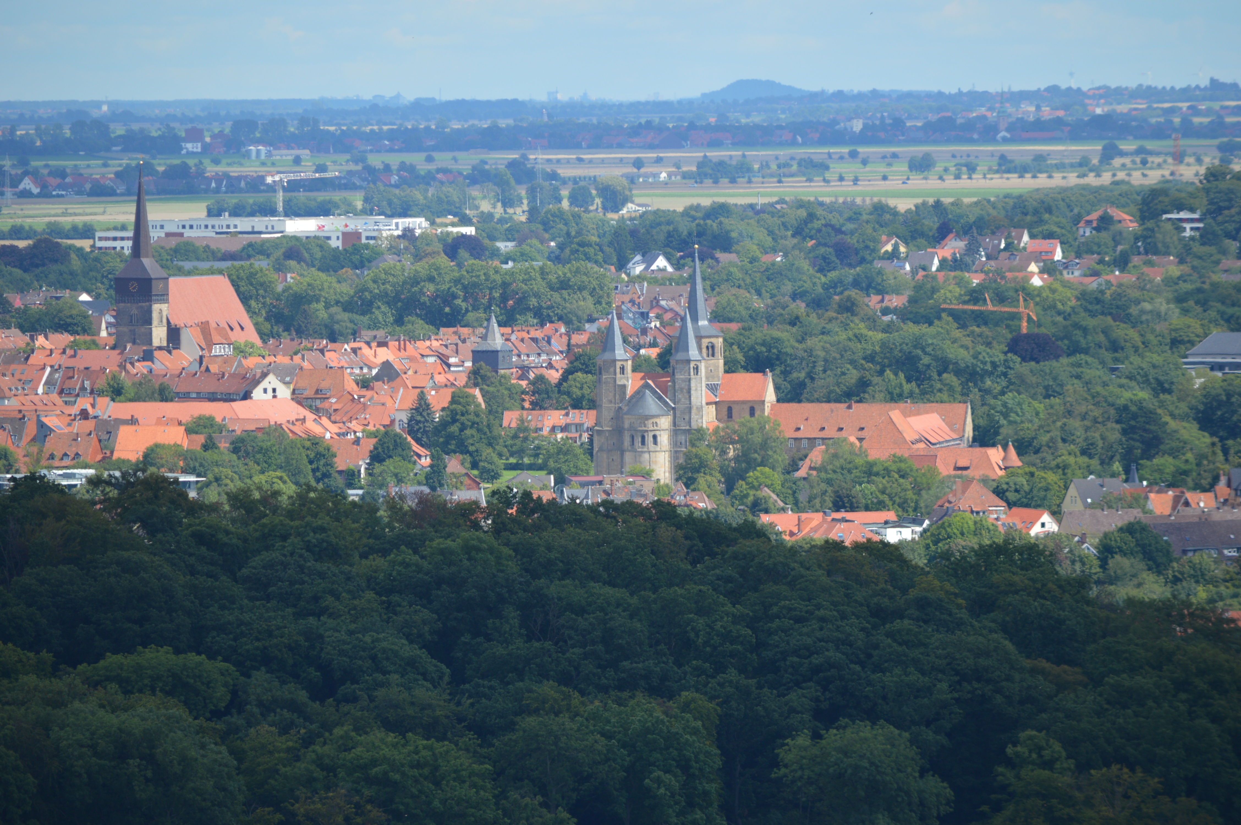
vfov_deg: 4.4
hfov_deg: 6.5
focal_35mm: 315
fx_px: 10849
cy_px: 412
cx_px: 620
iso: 110
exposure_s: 1/500
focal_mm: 210
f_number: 5.6
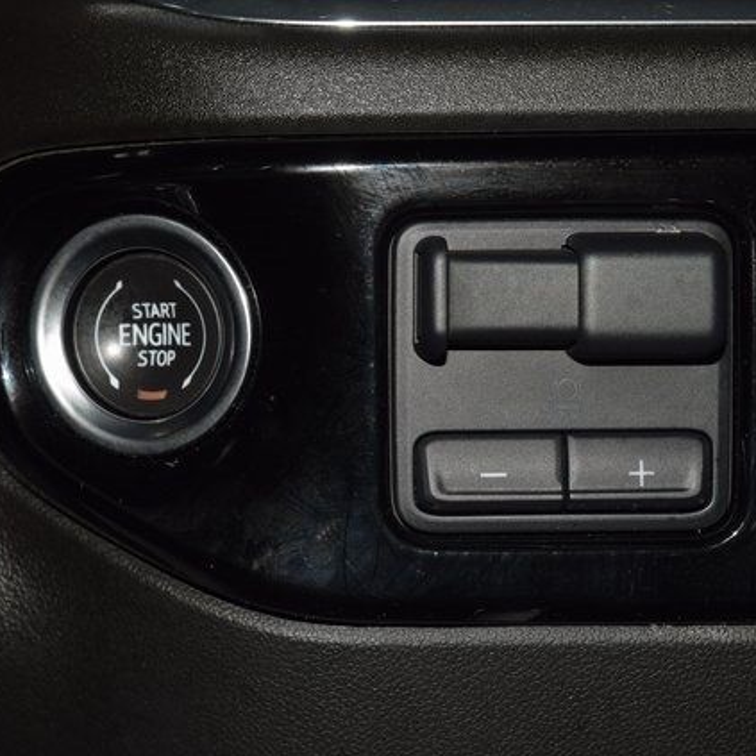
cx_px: 359
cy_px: 380
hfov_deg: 12.9
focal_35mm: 135
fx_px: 3336
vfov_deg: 12.9
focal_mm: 70
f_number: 8
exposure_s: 1/125
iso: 100
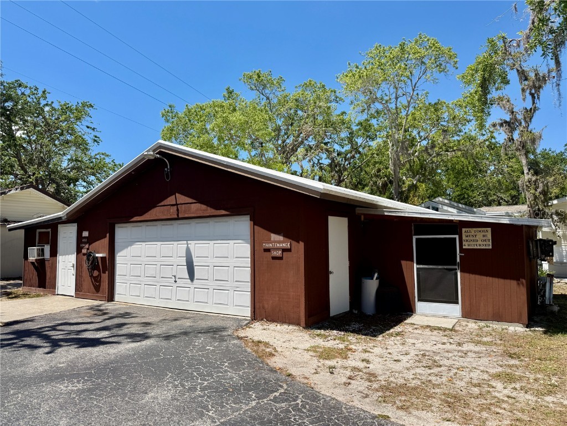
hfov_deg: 71.6
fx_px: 393
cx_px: 284
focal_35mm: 24
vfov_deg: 56.8
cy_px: 213
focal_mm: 6.76
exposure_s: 1/4975
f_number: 1.78
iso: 80
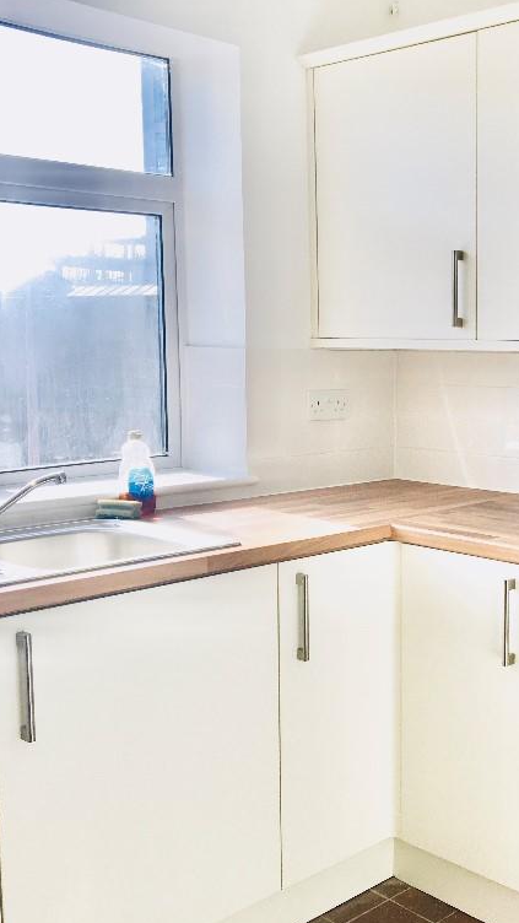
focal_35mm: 43
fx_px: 1052
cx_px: 526
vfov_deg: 47.4
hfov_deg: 26.2
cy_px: 466
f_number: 2.2
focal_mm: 4.15
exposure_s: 1/513
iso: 25
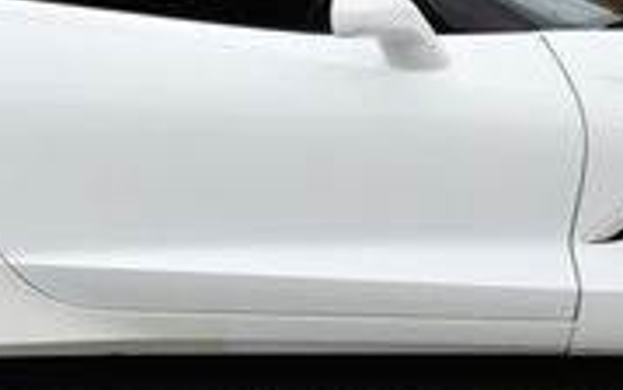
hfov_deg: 6.3
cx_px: 362
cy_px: -150
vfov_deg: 3.9
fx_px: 5690
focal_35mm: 335
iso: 140
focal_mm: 46
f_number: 8
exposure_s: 1/250
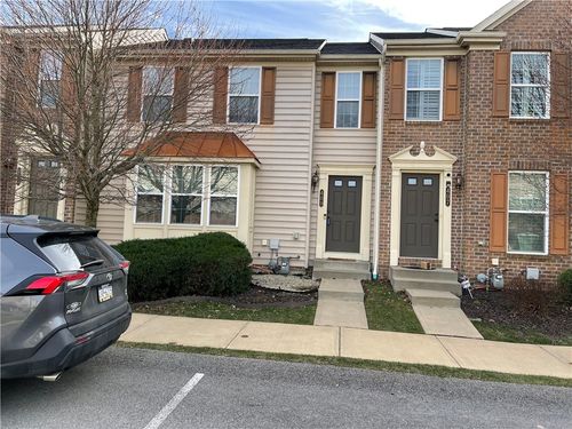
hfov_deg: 67.3
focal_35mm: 26
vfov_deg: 53.1
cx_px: 286
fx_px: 430
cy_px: 214
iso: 32
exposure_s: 1/717
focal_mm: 5.1
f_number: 1.6
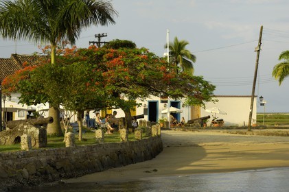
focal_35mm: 135
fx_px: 1083
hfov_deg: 15.2
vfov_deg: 10.1
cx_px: 144
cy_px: 96
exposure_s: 1/160
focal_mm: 90
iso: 100
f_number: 5.6
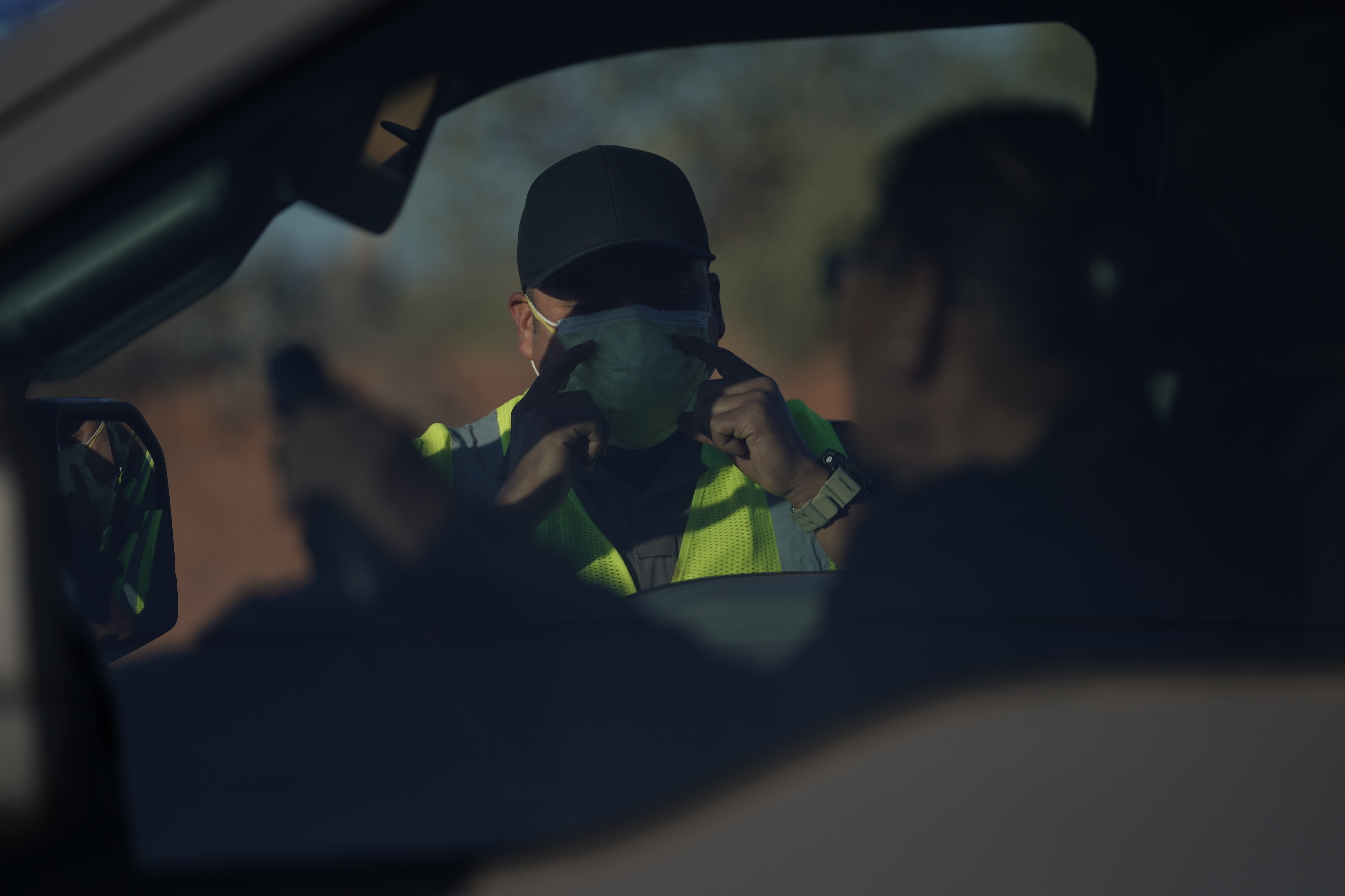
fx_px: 5529
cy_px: 448
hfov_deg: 13.9
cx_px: 672
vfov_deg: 9.3
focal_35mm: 148
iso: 50
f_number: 2.8
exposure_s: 1/1000
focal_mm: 148
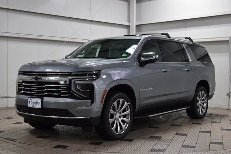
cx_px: 116
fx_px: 347
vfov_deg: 25.1
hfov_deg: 36.9
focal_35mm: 54
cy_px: 77
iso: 1600
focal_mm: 36
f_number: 8
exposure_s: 1/60
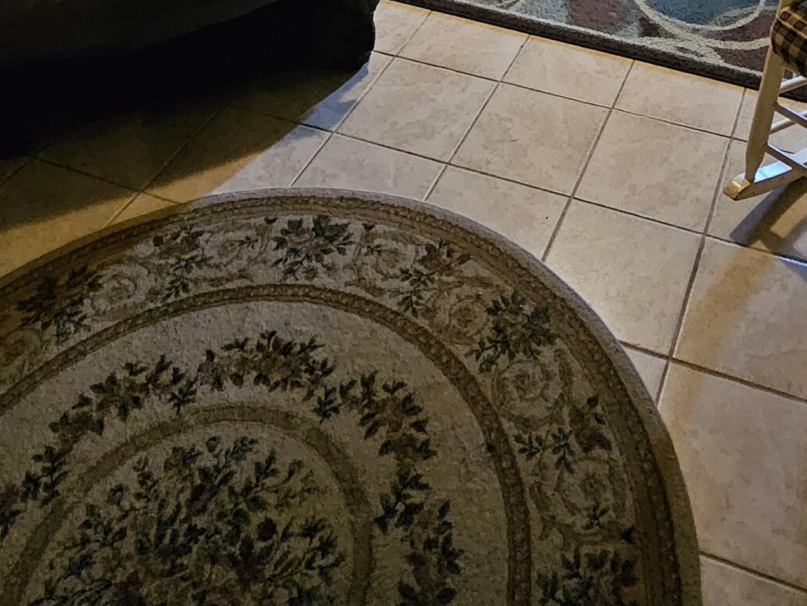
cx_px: 586
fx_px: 886
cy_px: -179
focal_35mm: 38
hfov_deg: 47.5
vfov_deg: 30.1
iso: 1250
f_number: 2.2
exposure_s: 1/24
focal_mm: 2.2
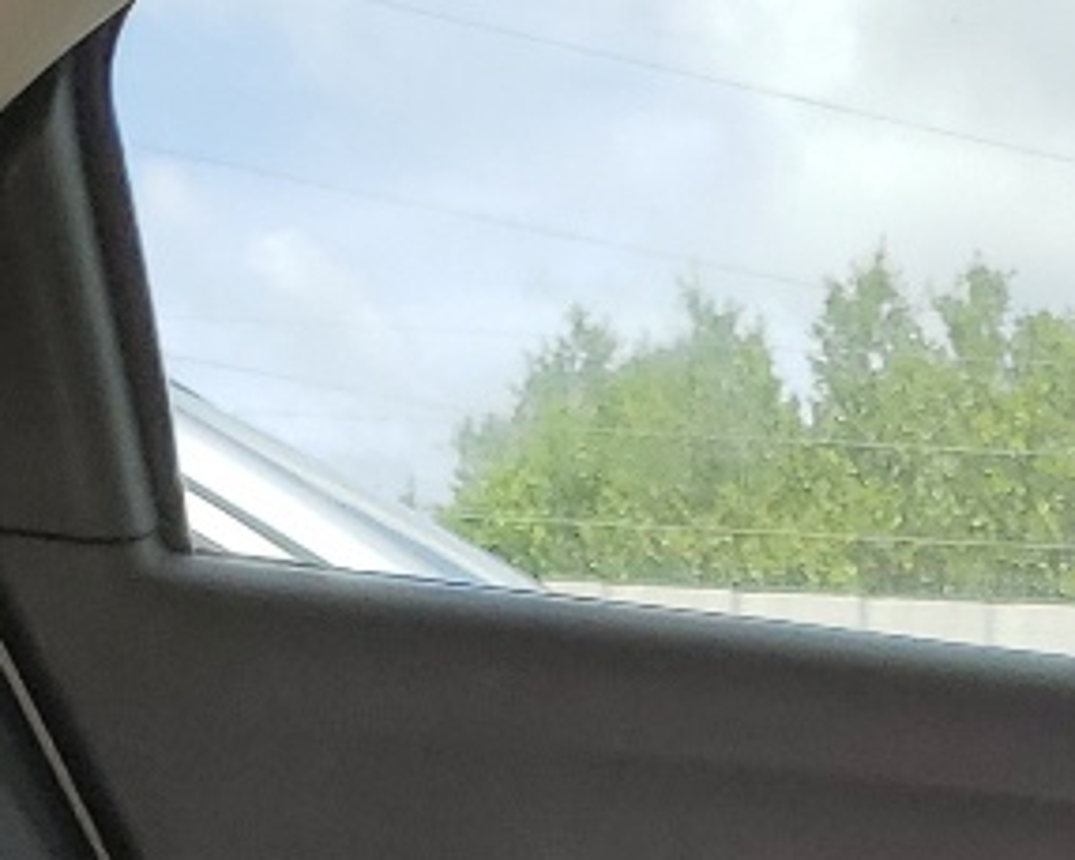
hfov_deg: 13.0
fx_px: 4519
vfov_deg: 9.8
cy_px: 1953
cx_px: 1492
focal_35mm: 142
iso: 50
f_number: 1.5
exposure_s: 1/370
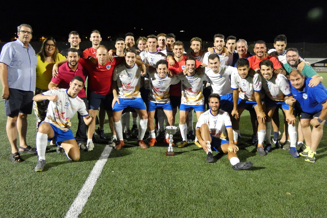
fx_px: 291
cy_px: 94
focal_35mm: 32
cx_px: 163
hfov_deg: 58.7
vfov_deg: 41.0
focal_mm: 5.3
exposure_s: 1/60
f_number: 3.3
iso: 1600
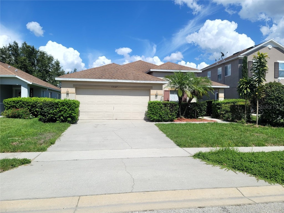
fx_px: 205
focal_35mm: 25
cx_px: 142
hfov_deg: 69.4
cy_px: 106
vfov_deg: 54.9
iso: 20
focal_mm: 7
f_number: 1.8
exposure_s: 1/1476
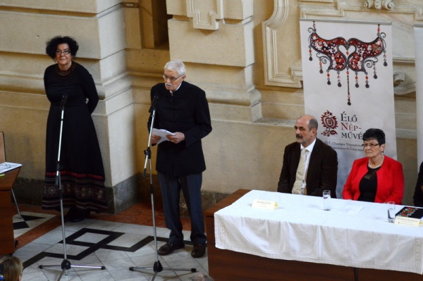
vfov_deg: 7.6
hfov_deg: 11.4
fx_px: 2113
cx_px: 212
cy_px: 140
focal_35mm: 180
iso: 1600
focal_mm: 120
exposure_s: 1/50
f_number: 4
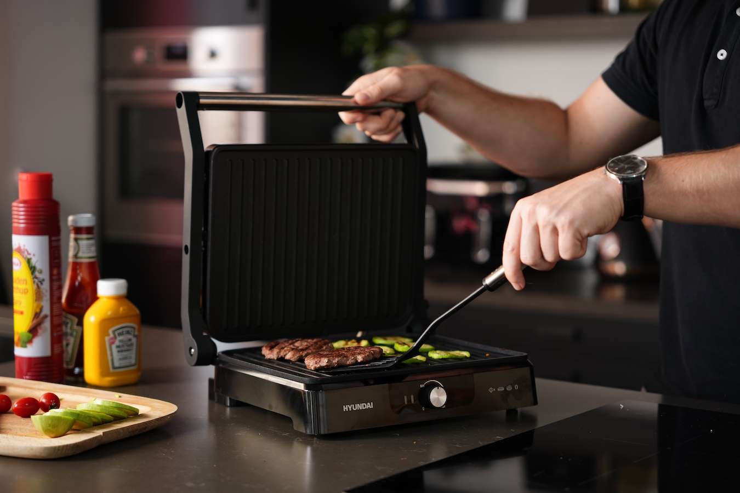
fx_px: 1439
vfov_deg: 19.5
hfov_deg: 28.8
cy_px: 246
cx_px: 370
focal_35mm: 70
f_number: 2.8
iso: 200
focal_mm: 70
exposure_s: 1/50
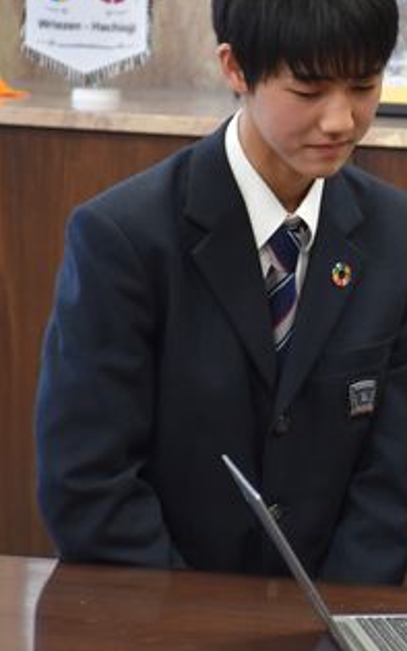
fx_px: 5428
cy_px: 322
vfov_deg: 6.9
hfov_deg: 4.3
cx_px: 519
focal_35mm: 306
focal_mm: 105
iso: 900
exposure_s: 1/60
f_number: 5.6
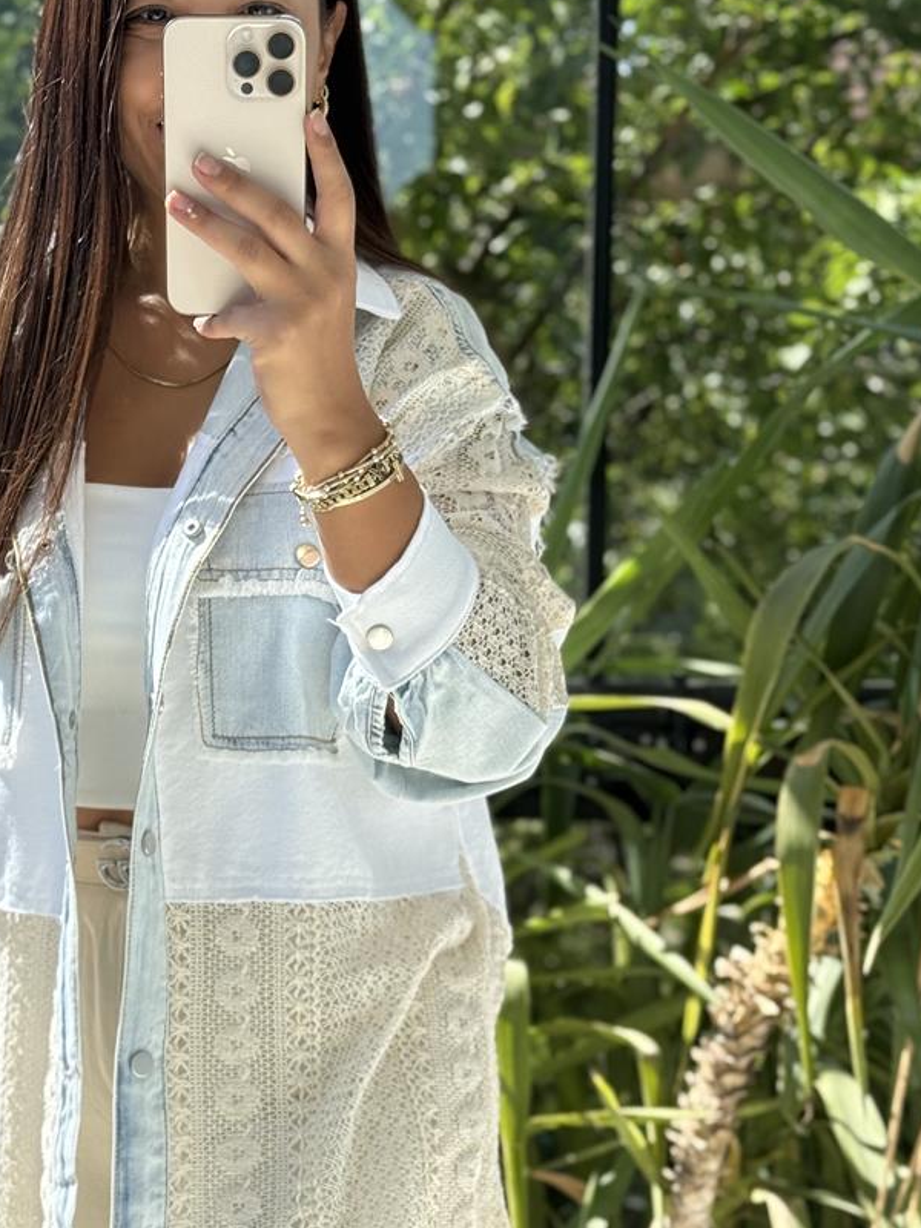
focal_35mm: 80
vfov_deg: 24.4
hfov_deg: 18.3
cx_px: 244
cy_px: 708
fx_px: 2838
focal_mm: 6.76
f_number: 1.78
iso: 64
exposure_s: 1/810
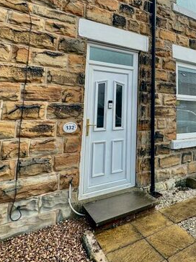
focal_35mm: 27
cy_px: 91
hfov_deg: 45.2
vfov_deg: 64.0
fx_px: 204
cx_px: 186
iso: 40
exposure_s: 1/734
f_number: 2.2
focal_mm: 2.22
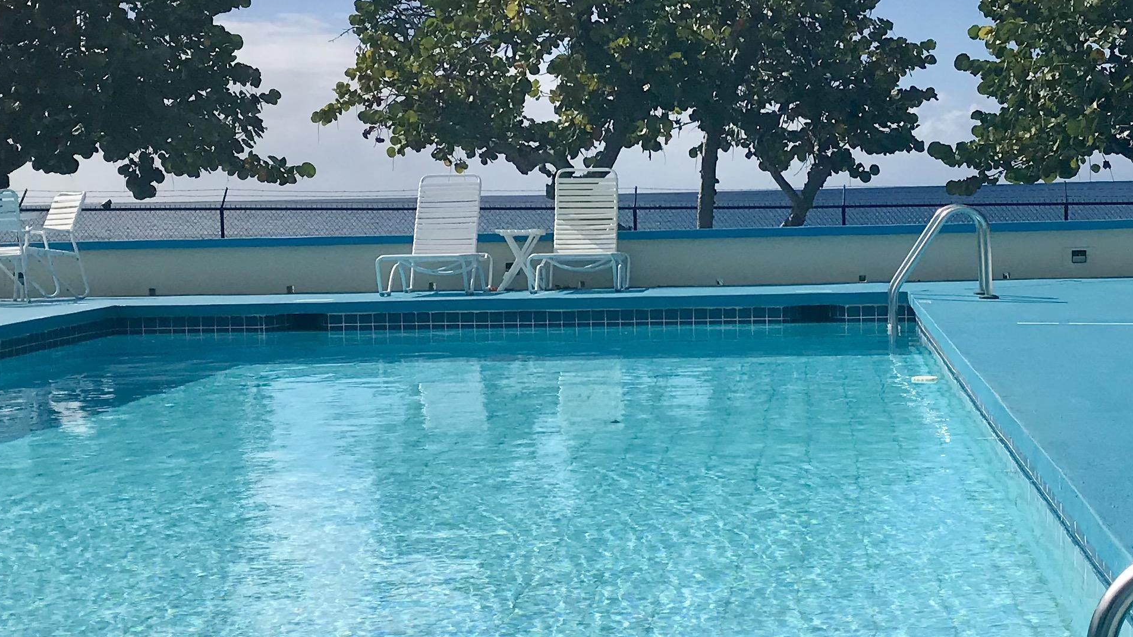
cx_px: 431
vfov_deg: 29.0
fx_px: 1232
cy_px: 267
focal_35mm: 41
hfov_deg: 49.0
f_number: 1.8
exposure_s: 1/7407
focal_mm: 3.99
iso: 20
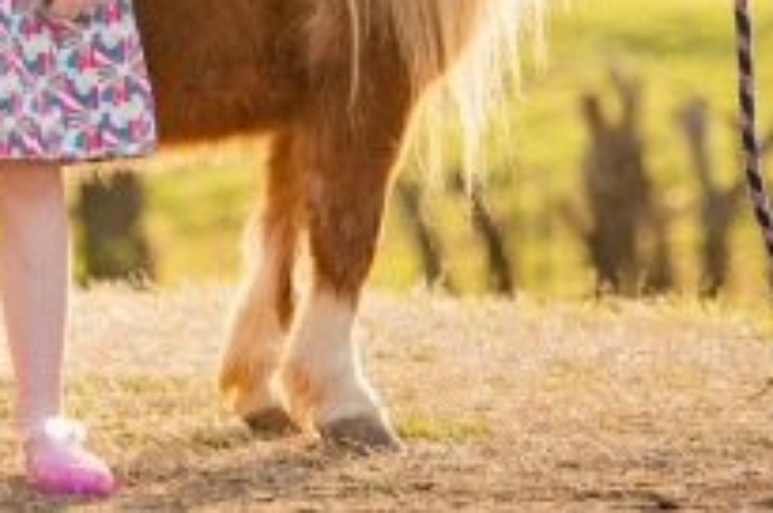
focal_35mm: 507
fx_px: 10869
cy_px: -279
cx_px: -173
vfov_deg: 2.7
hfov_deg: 4.1
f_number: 4.5
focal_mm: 130
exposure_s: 1/500
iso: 400
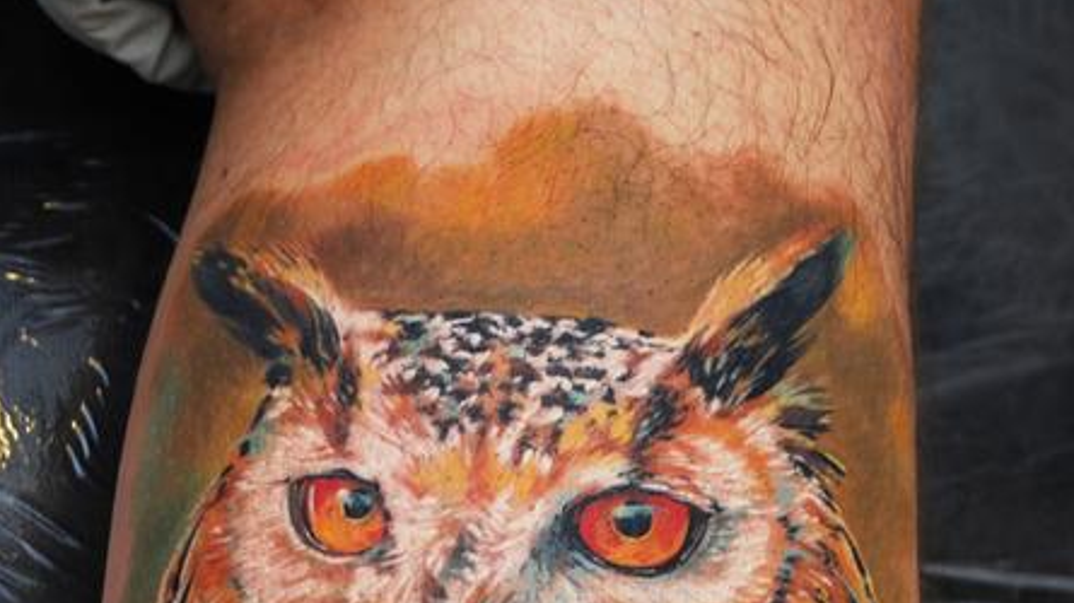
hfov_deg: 16.4
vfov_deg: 9.1
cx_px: 538
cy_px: 781
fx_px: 3724
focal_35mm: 131
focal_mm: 55
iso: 100
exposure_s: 1/50
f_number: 5.6
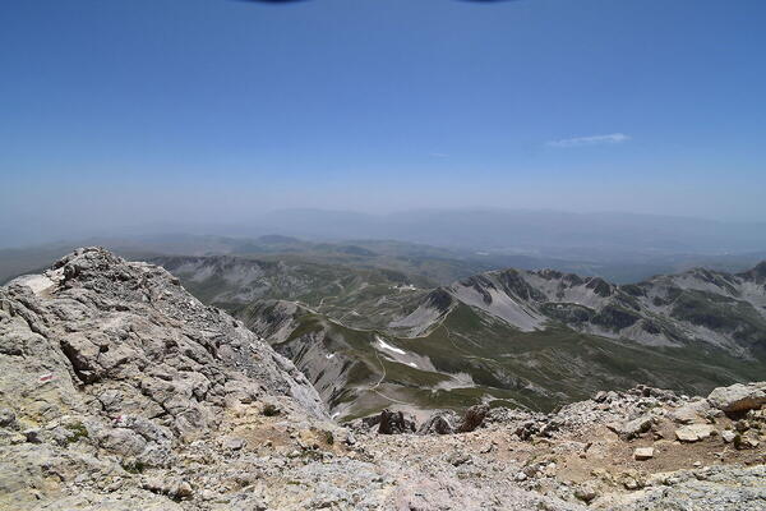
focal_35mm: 15
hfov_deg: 100.4
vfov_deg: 77.3
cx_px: 383
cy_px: 256
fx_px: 319
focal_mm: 10
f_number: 11
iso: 220
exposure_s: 1/500
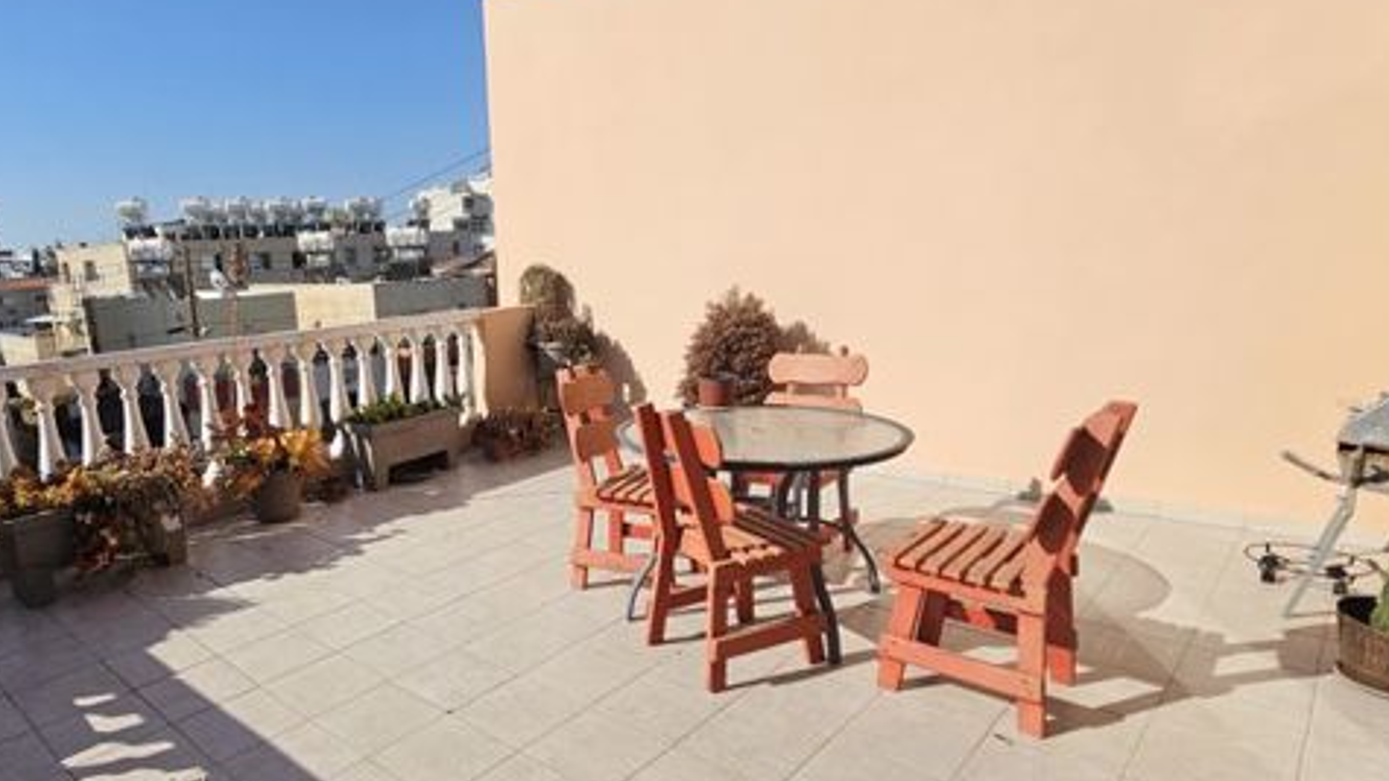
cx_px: 496
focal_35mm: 21
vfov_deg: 53.3
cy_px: 453
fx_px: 773
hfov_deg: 81.8
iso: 50
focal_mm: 2.2
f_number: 2.2
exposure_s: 1/4860
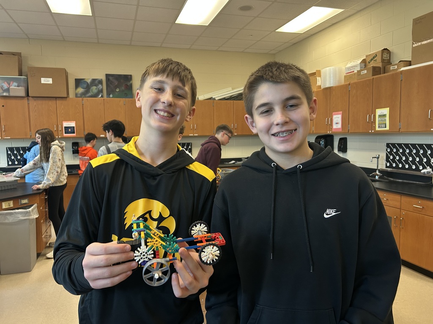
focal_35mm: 26
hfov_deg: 67.3
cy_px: 162
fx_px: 325
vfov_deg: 53.1
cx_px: 216
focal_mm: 5.7
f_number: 1.5
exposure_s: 1/60
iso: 200
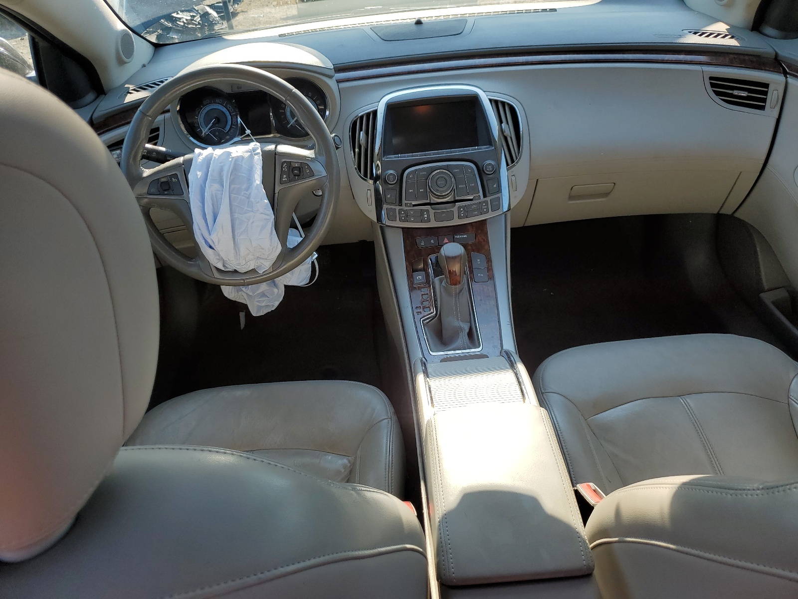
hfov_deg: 67.3
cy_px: 300
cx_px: 399
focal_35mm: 26
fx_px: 599
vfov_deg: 53.1
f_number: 1.5
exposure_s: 1/769
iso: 50
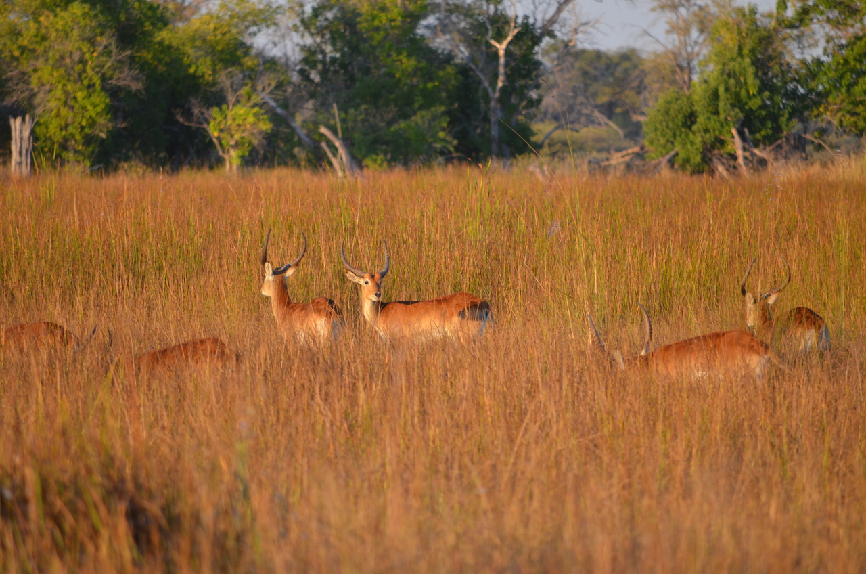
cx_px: 433
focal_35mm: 450
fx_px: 10803
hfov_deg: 4.6
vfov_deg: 3.0
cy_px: 287
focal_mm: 300
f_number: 5.6
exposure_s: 1/400
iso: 400
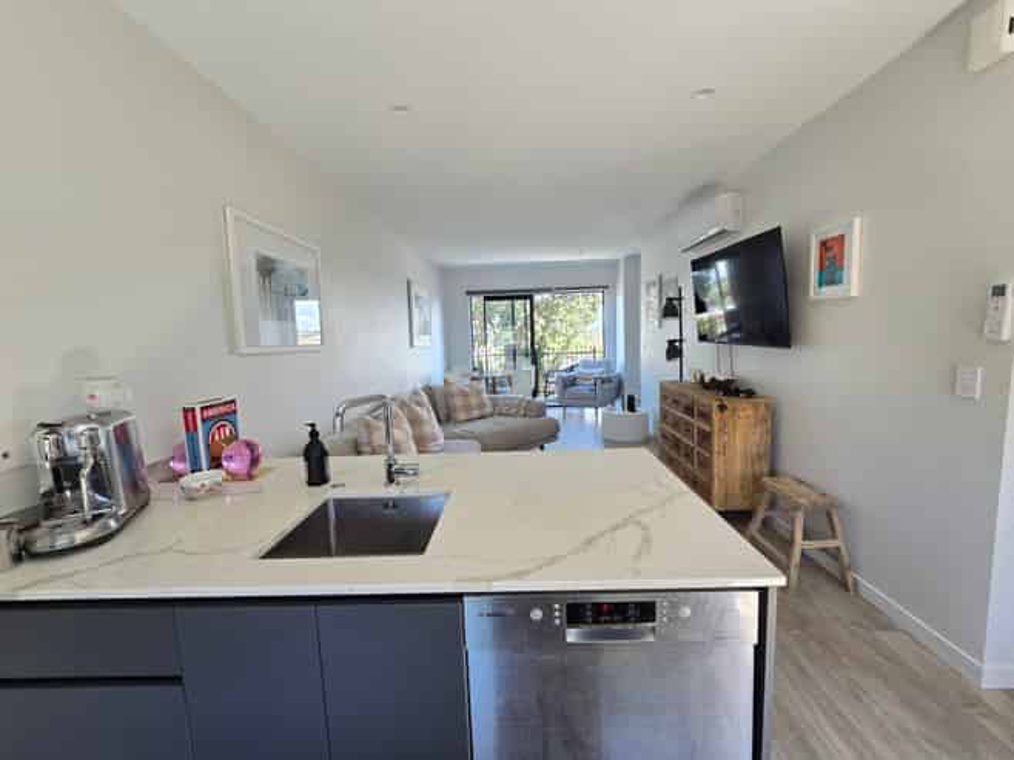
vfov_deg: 89.9
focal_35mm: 13
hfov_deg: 106.2
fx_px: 381
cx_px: 507
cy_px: 380
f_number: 2.2
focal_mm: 2.2
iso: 125
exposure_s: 1/100
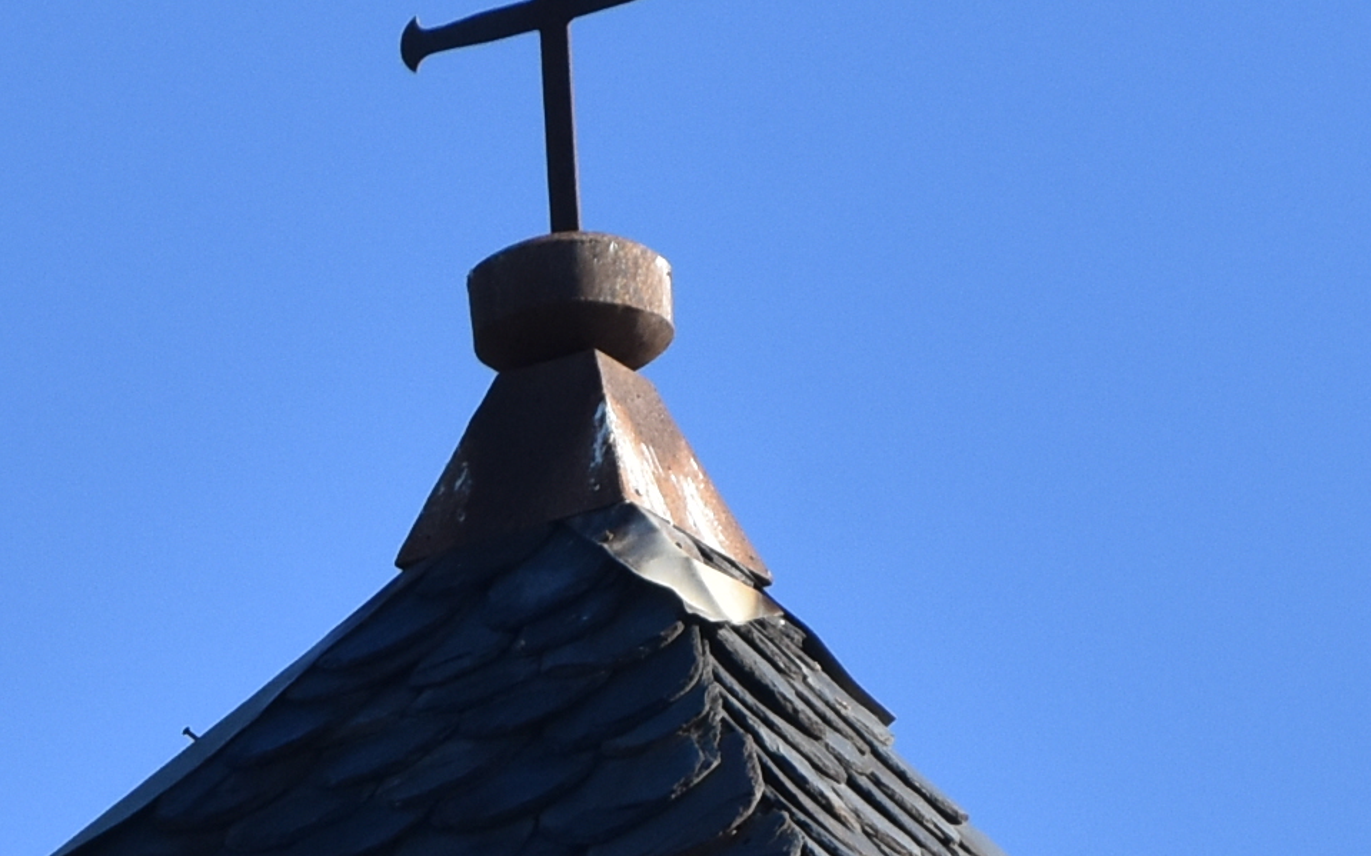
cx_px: 466
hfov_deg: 2.9
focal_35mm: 717
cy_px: 1445
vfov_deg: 1.8
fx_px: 26785
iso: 500
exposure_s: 1/1250
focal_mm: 100
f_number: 9
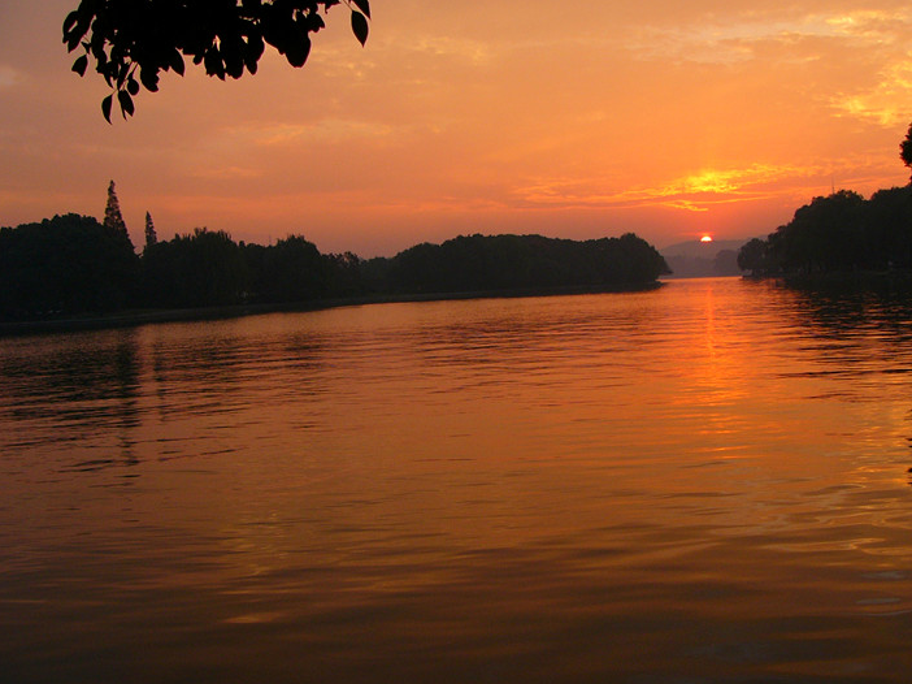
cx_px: 508
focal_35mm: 41
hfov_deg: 45.7
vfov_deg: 35.1
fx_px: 1080
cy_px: 336
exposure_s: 1/125
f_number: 2.8
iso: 50
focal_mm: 6
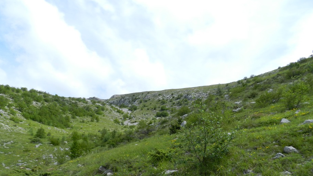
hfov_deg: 67.9
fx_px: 232
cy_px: 130
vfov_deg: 40.4
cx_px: 146
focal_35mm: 28
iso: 160
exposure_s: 1/1000
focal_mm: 4
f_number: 4
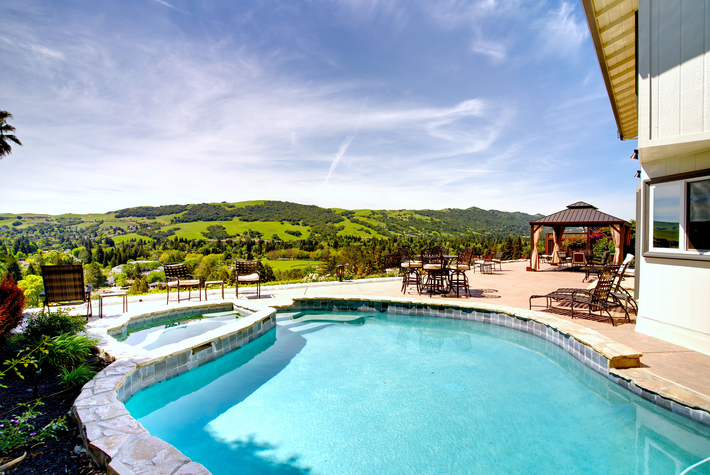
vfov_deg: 70.6
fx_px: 336
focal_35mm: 17
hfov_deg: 93.2
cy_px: 238
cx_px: 355
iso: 100
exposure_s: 1/30
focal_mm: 17
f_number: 5
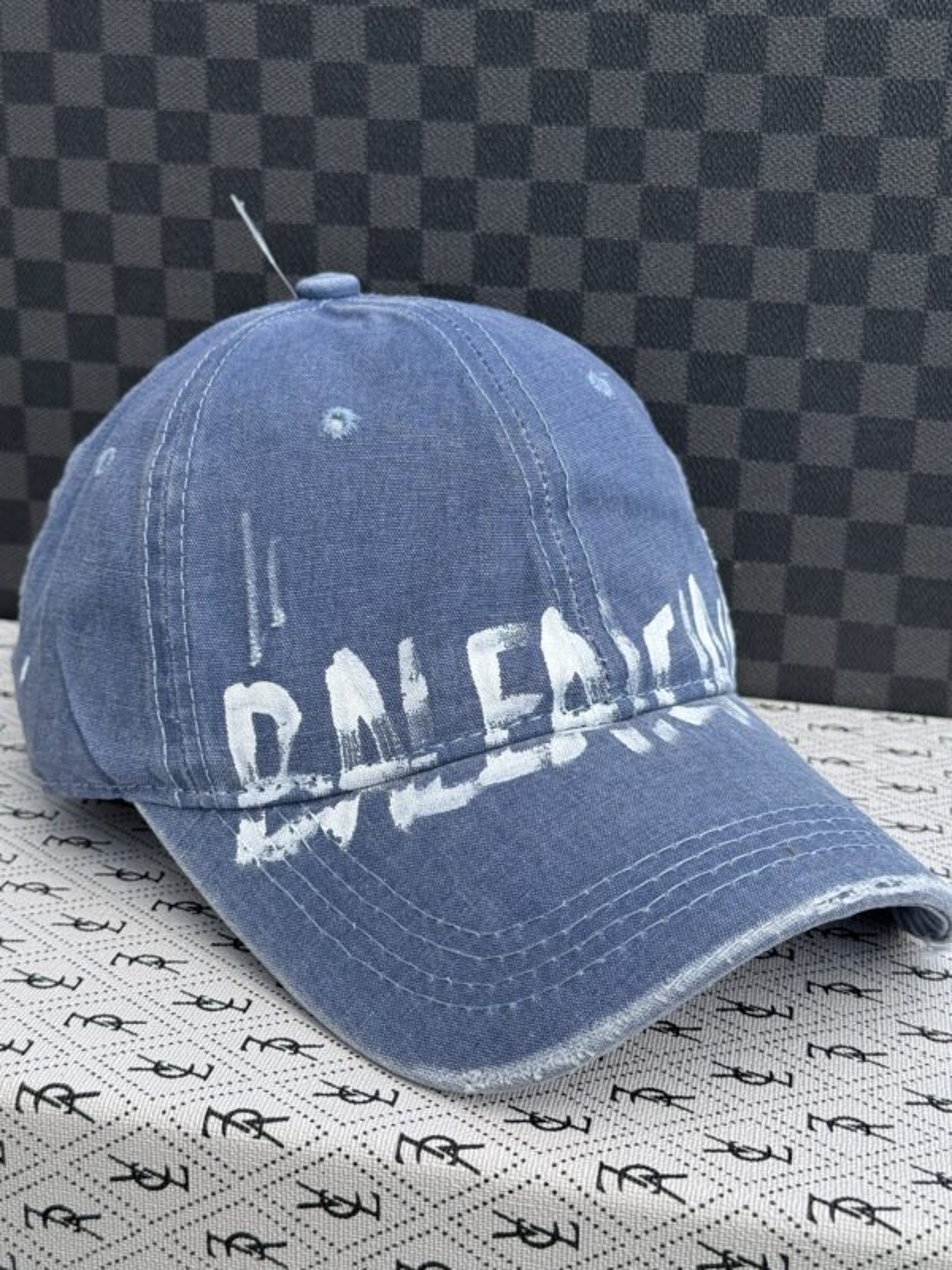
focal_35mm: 48
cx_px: 476
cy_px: 635
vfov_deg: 39.7
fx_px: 1760
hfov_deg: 30.3
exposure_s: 1/1193
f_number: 1.78
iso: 64
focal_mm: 6.76
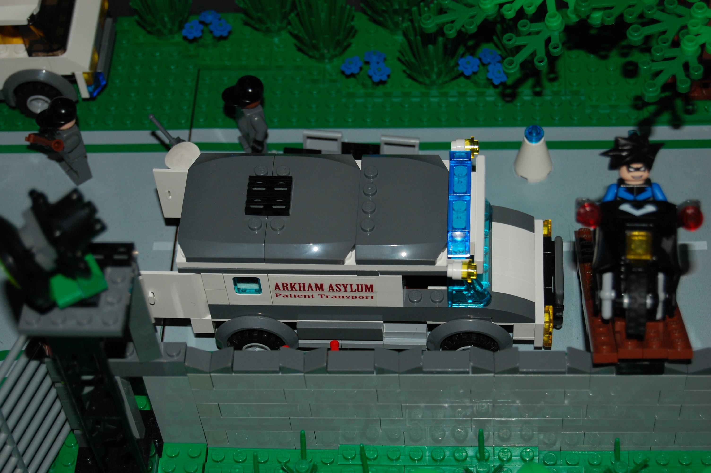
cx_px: 356
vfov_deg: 16.5
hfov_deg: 24.6
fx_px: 1628
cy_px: 236
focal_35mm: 82
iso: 400
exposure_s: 1/60
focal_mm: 55
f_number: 5.6
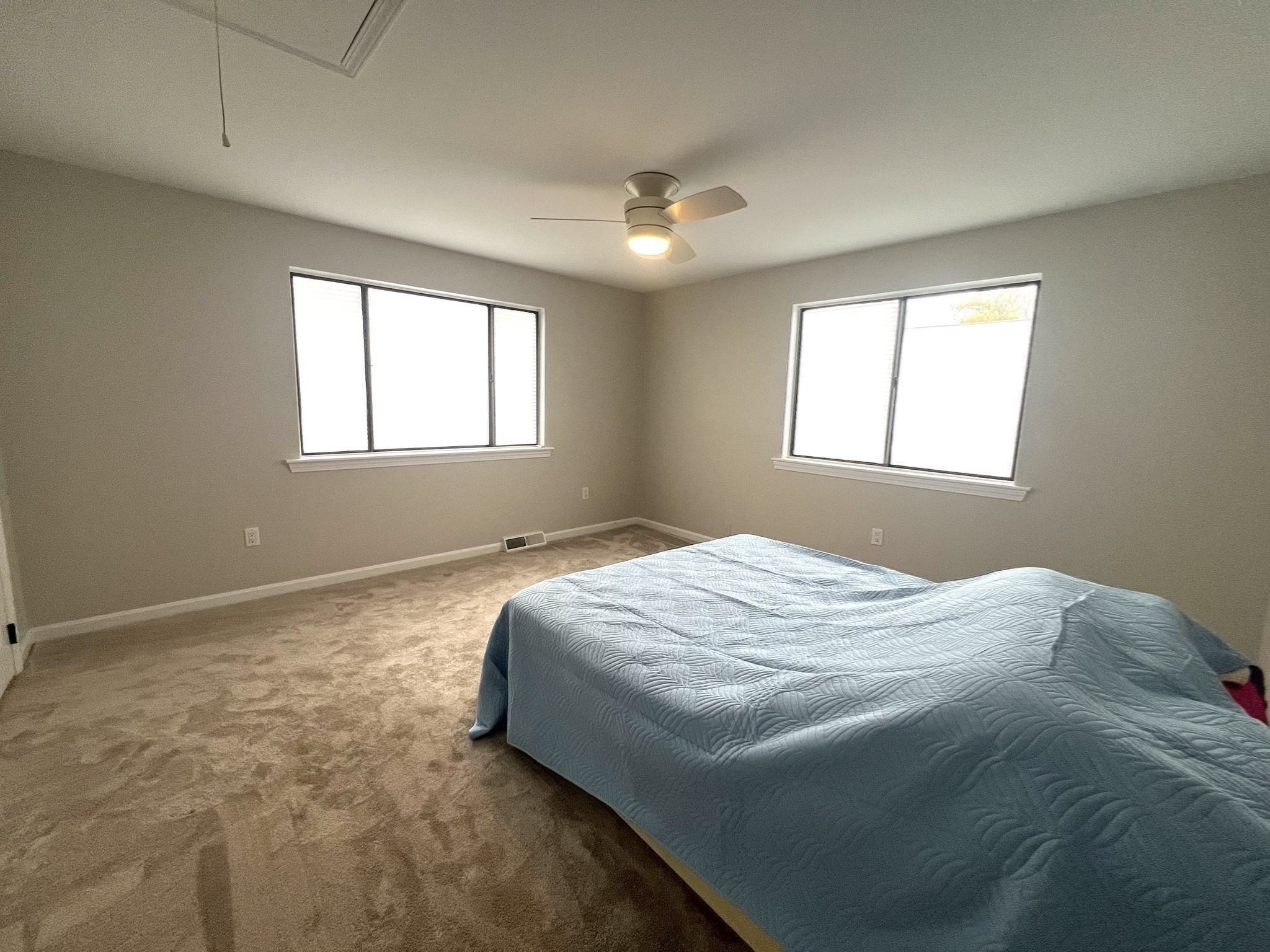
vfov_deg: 89.9
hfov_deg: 106.2
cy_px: 476
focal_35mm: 13
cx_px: 635
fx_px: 477
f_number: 1.8
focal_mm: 1.57
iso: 125
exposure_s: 1/60
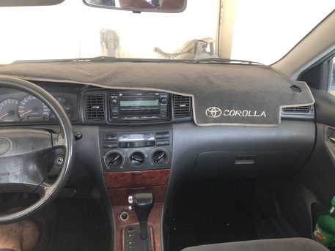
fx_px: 271
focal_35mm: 28
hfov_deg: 63.4
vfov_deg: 49.8
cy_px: 126
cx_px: 168
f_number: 1.8
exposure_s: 1/30
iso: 40
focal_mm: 3.99
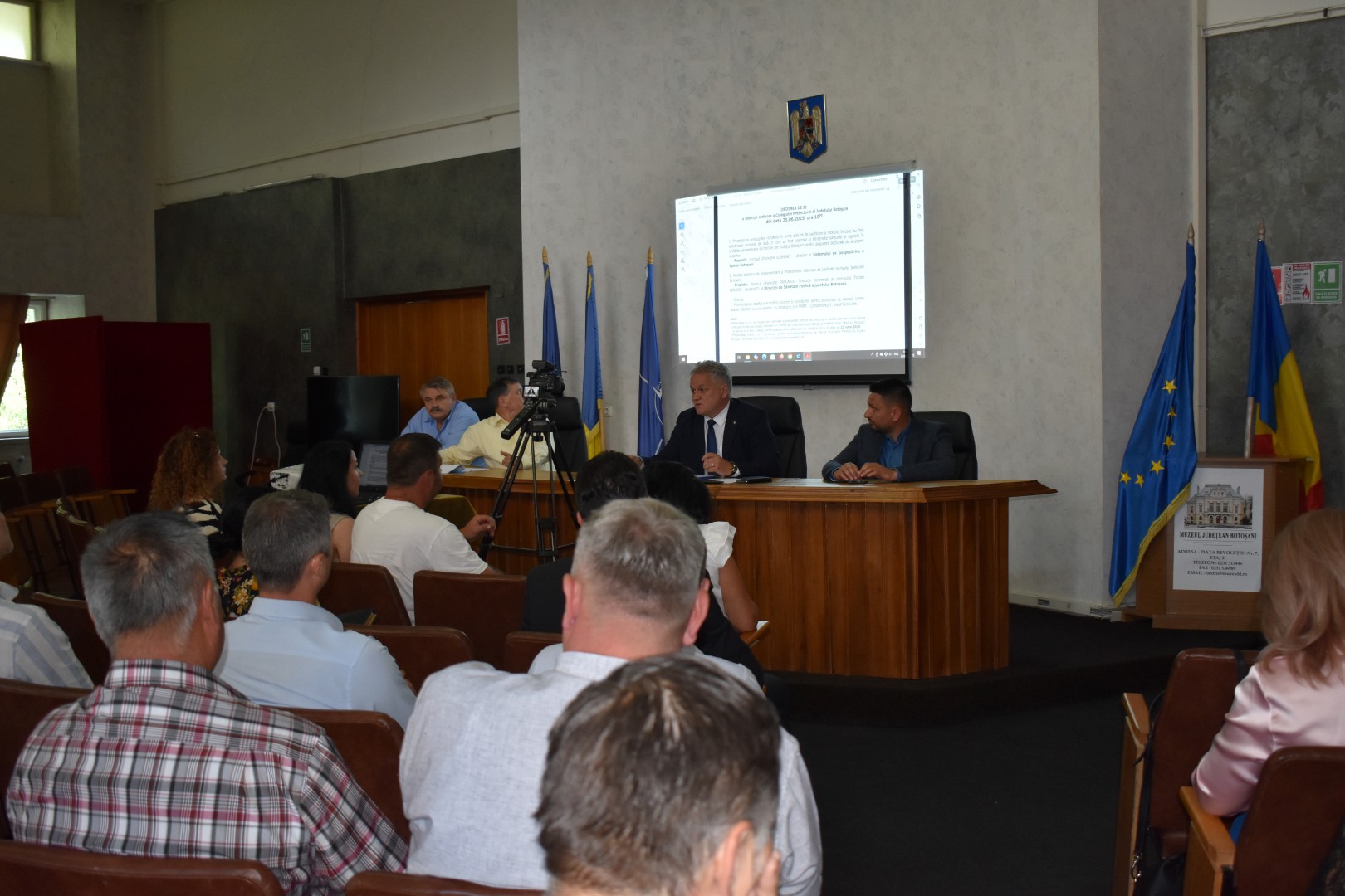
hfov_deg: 51.3
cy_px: 448
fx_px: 1401
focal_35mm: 38
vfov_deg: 35.5
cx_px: 672
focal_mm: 25
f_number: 4
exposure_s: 1/125
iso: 900
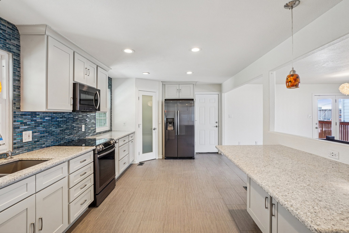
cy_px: 116
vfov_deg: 67.4
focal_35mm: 18
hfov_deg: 90.0
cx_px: 174
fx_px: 174
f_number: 8
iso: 400
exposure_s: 1/13
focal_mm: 12
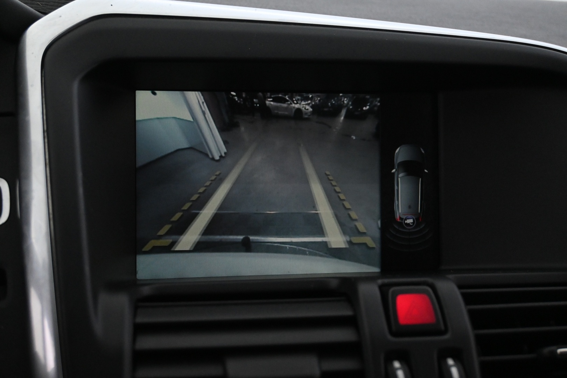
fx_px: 744
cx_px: 284
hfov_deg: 41.7
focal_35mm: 47
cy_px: 189
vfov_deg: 28.5
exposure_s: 1/50
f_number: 5
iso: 4000
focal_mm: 31.5
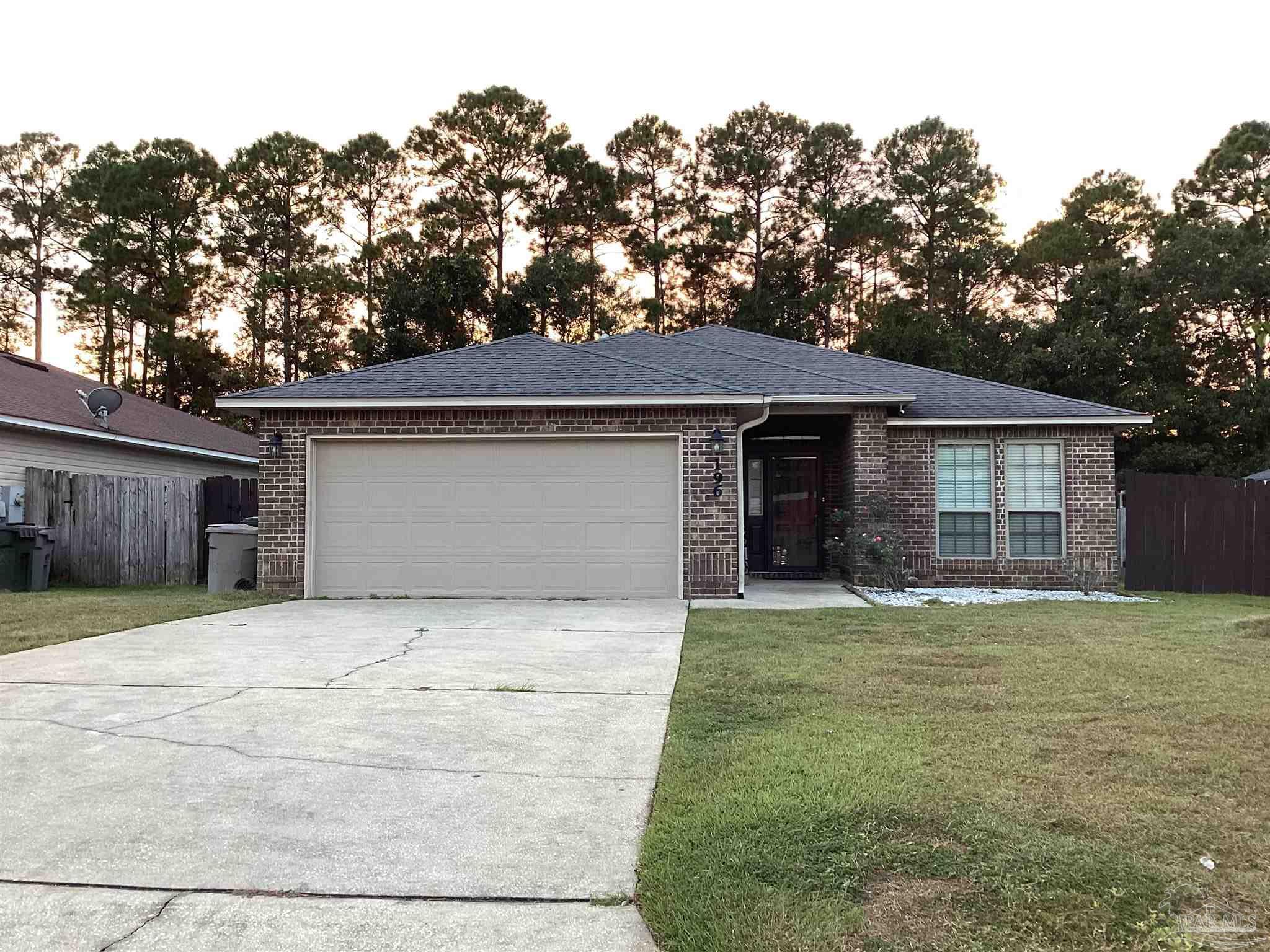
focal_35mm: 31
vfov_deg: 45.4
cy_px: 476
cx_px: 635
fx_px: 1137
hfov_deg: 58.4
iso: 80
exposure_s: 1/120
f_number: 2.4
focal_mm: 3.3
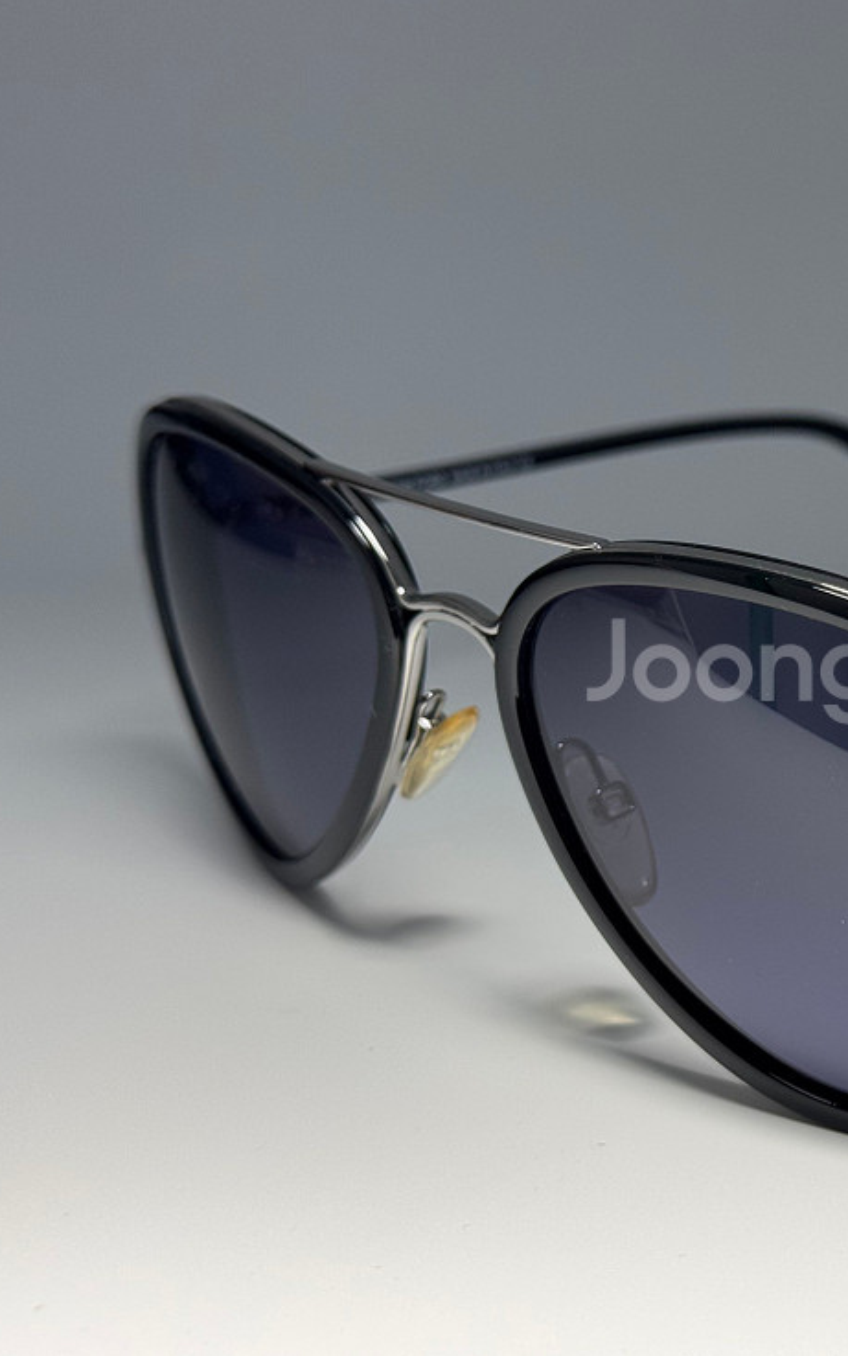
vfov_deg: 29.8
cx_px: 907
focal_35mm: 69
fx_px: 2550
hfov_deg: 18.3
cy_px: 672
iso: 125
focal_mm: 6.76
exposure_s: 1/120
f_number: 1.78
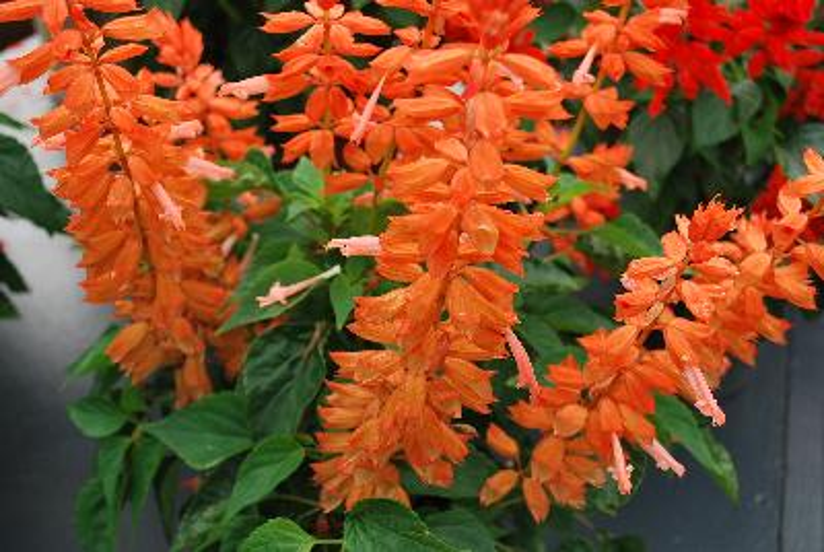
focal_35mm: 42
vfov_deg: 32.0
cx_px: 412
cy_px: 276
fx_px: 963
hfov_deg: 46.3
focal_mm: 28
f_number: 5
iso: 200
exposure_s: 1/100
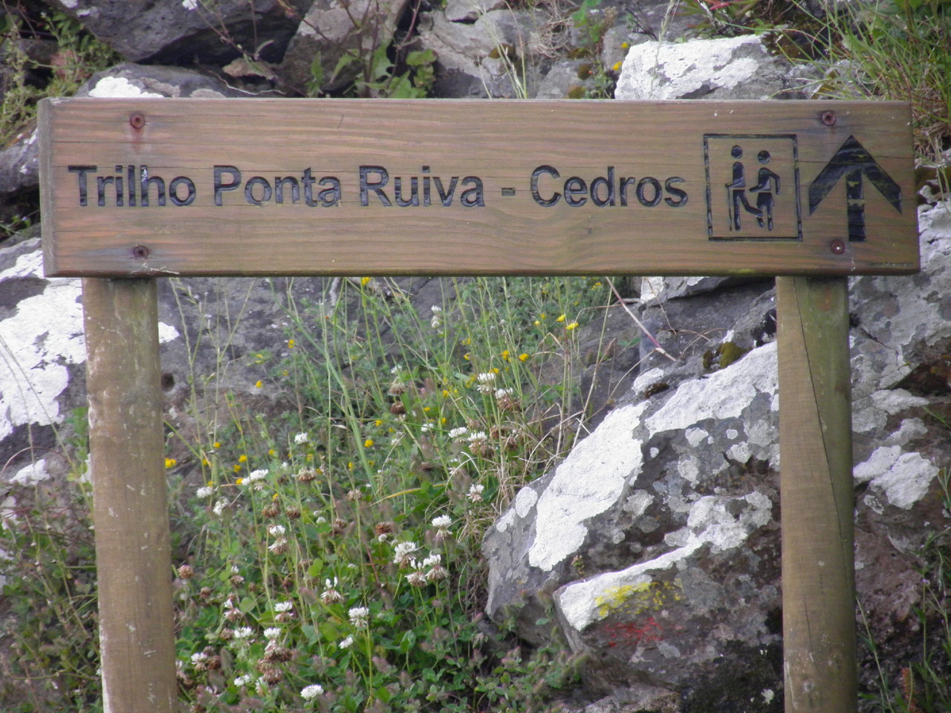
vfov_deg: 2.6
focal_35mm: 583
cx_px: 476
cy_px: 356
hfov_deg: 3.4
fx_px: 16017
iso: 200
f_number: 4.9
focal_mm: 104.6
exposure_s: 1/200
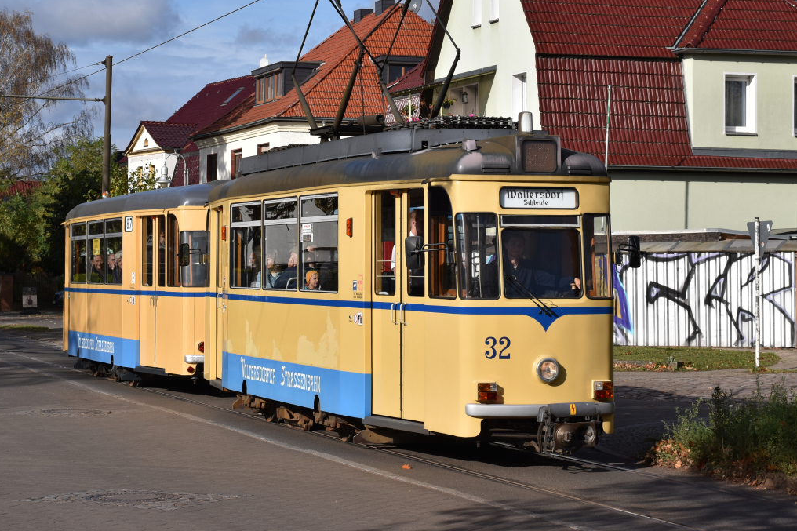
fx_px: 2125
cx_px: 376
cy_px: 193
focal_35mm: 96
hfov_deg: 21.2
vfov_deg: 14.2
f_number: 8
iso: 200
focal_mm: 50
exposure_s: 1/1000
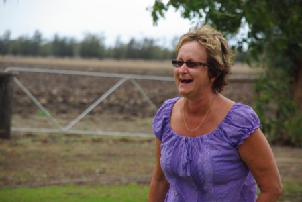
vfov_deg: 6.9
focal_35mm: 199
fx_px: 1671
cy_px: 101
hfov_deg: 10.3
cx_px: 151
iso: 200
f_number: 5.6
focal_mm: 133
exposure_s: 1/180
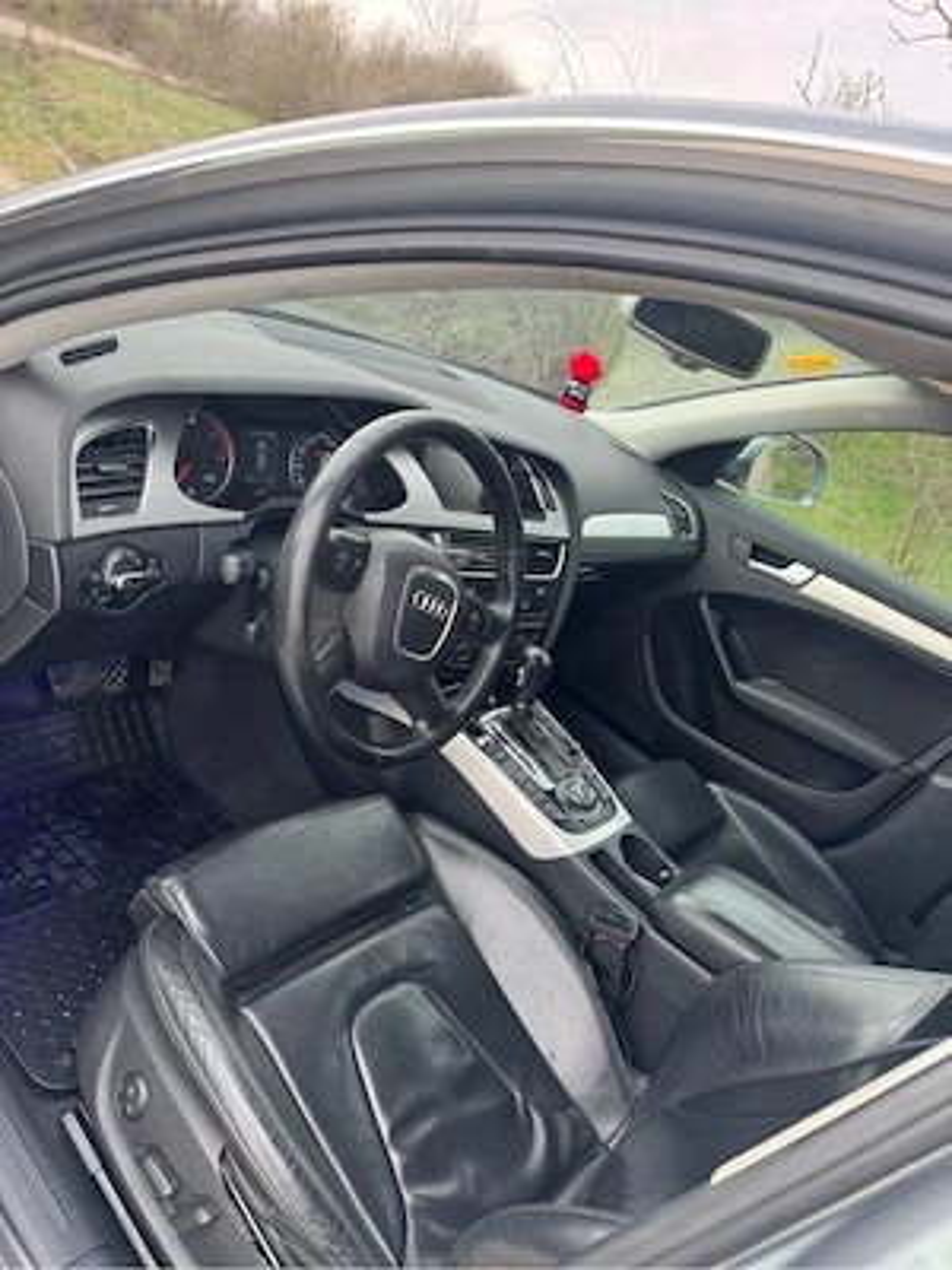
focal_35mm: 24
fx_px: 880
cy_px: 635
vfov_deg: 71.6
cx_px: 476
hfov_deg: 56.8
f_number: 1.78
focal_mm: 6.76
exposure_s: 1/200
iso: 64
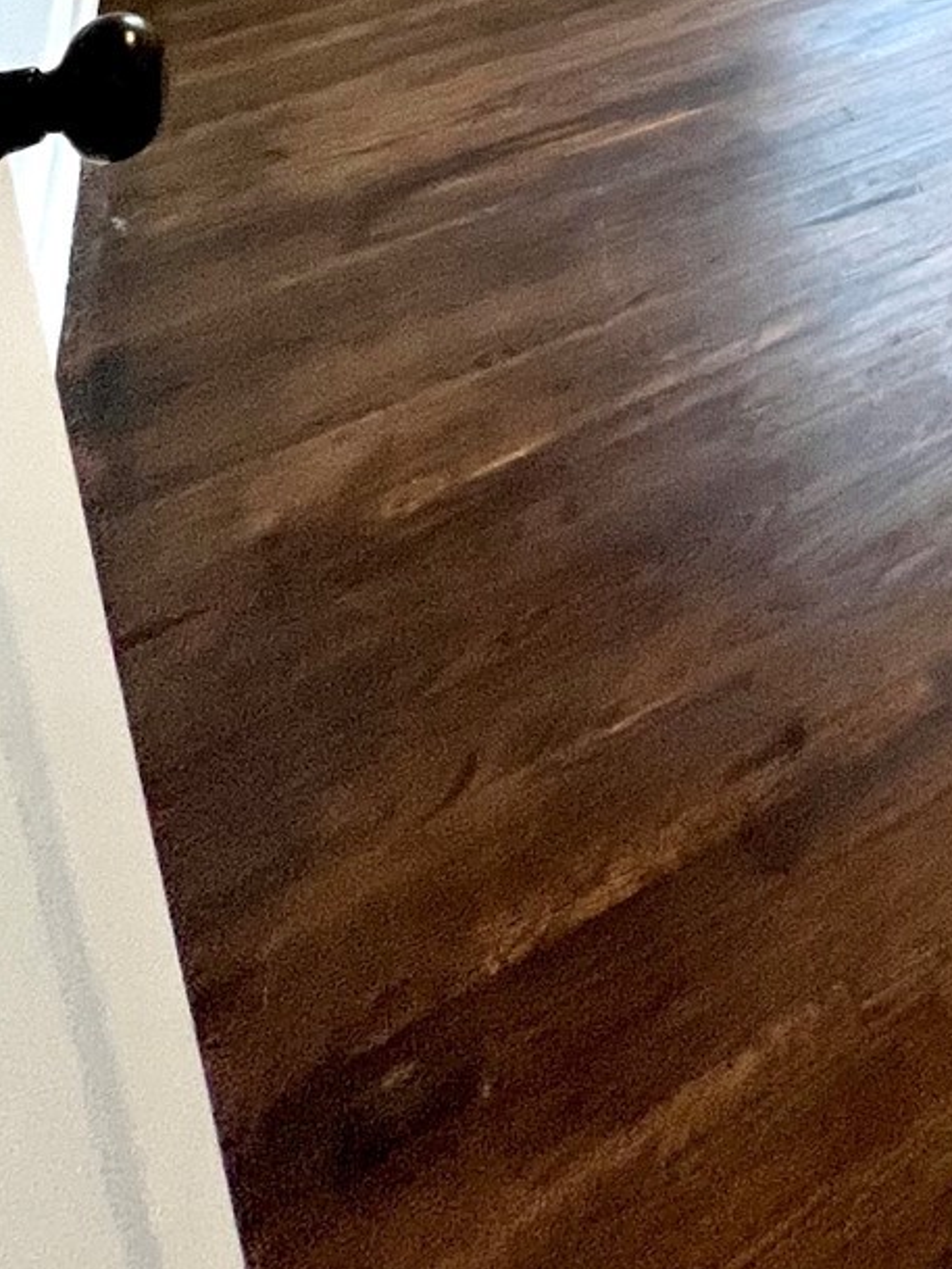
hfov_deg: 25.2
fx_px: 1503
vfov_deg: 30.7
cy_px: -529
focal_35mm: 41
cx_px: 1479
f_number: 1.8
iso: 250
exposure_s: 1/60
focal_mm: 1.57
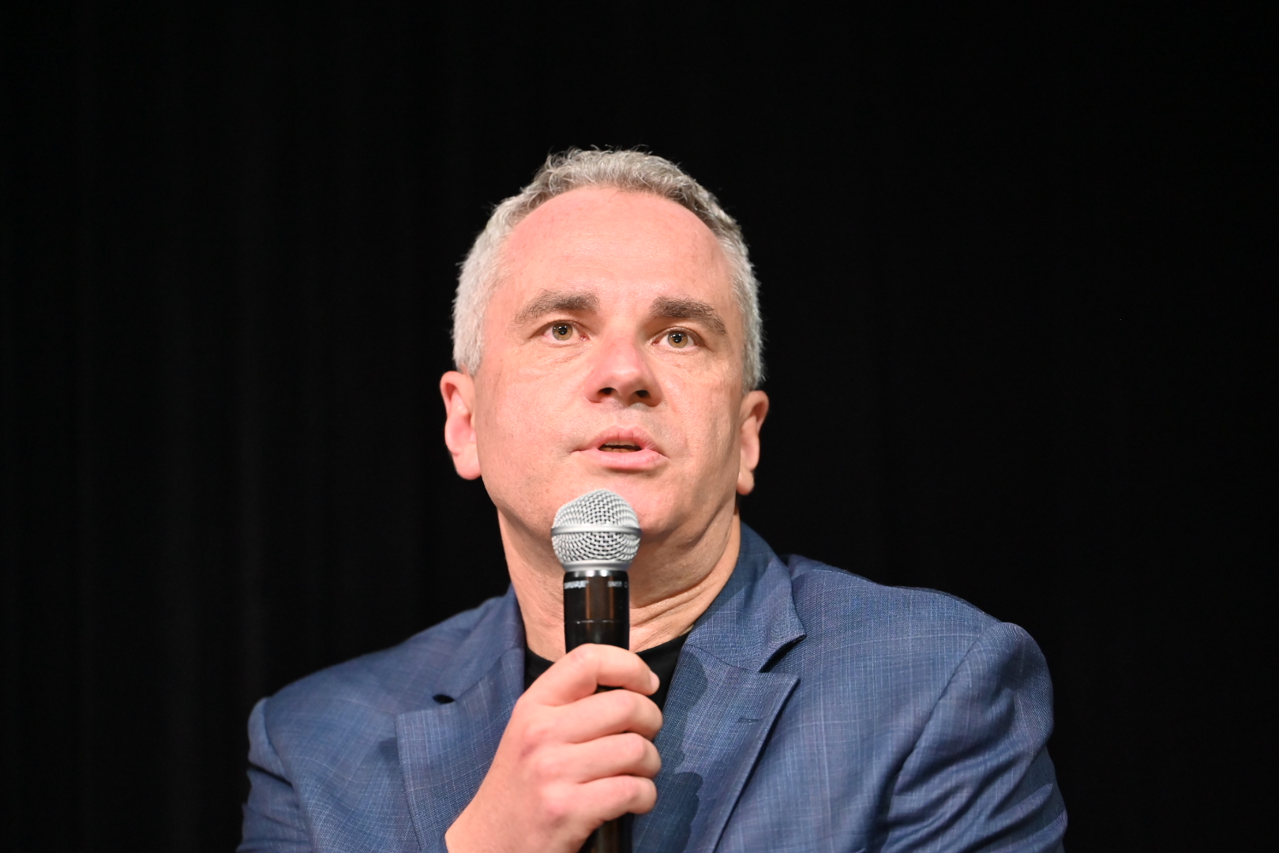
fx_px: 6394
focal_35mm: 180
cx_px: 640
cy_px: 426
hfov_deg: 11.4
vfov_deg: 7.6
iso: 3200
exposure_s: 1/200
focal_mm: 180
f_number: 2.8
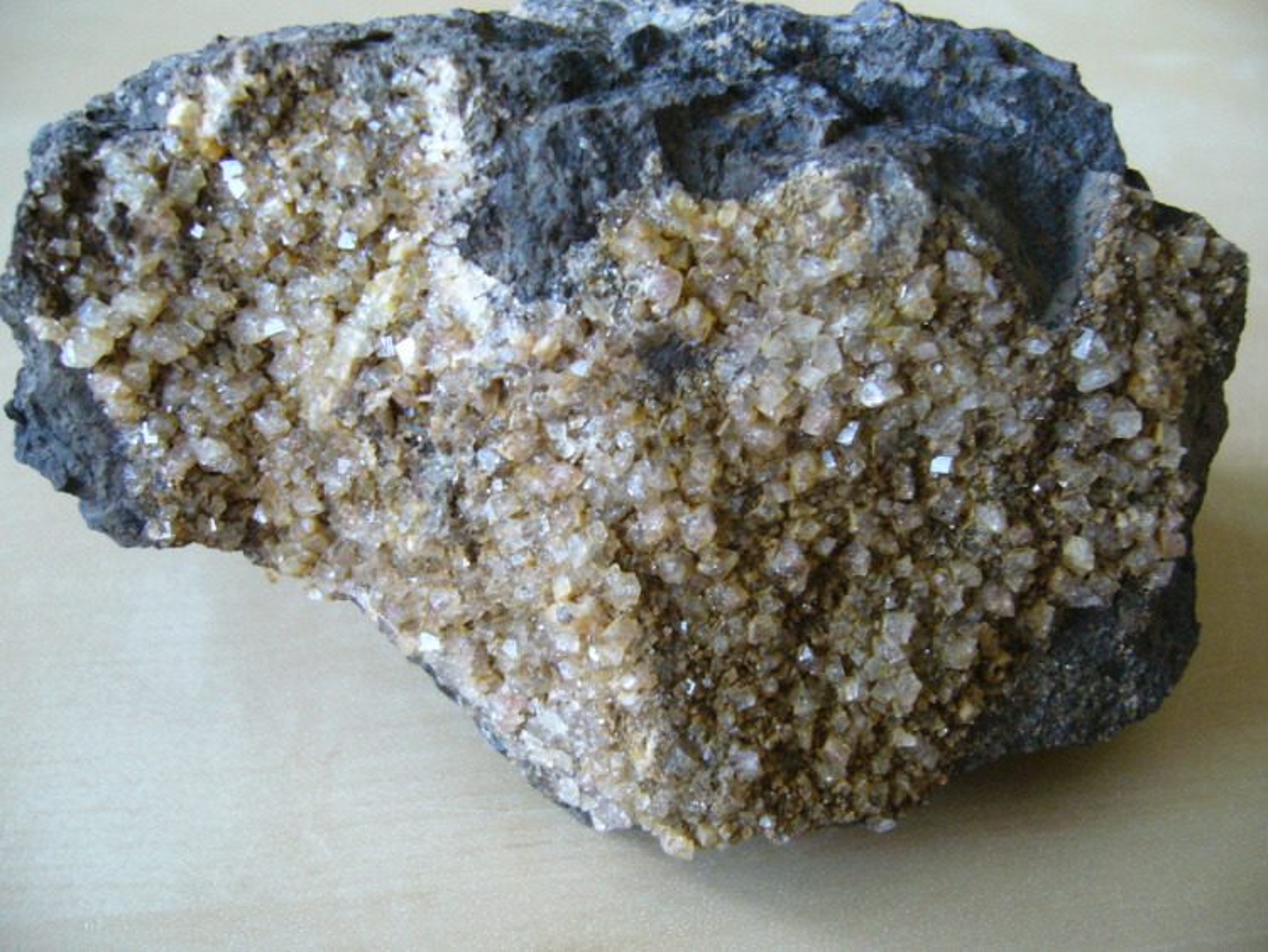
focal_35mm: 35
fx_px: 1282
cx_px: 634
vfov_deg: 40.7
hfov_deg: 52.6
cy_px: 476
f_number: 2.8
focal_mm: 5.8
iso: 200
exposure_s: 1/10
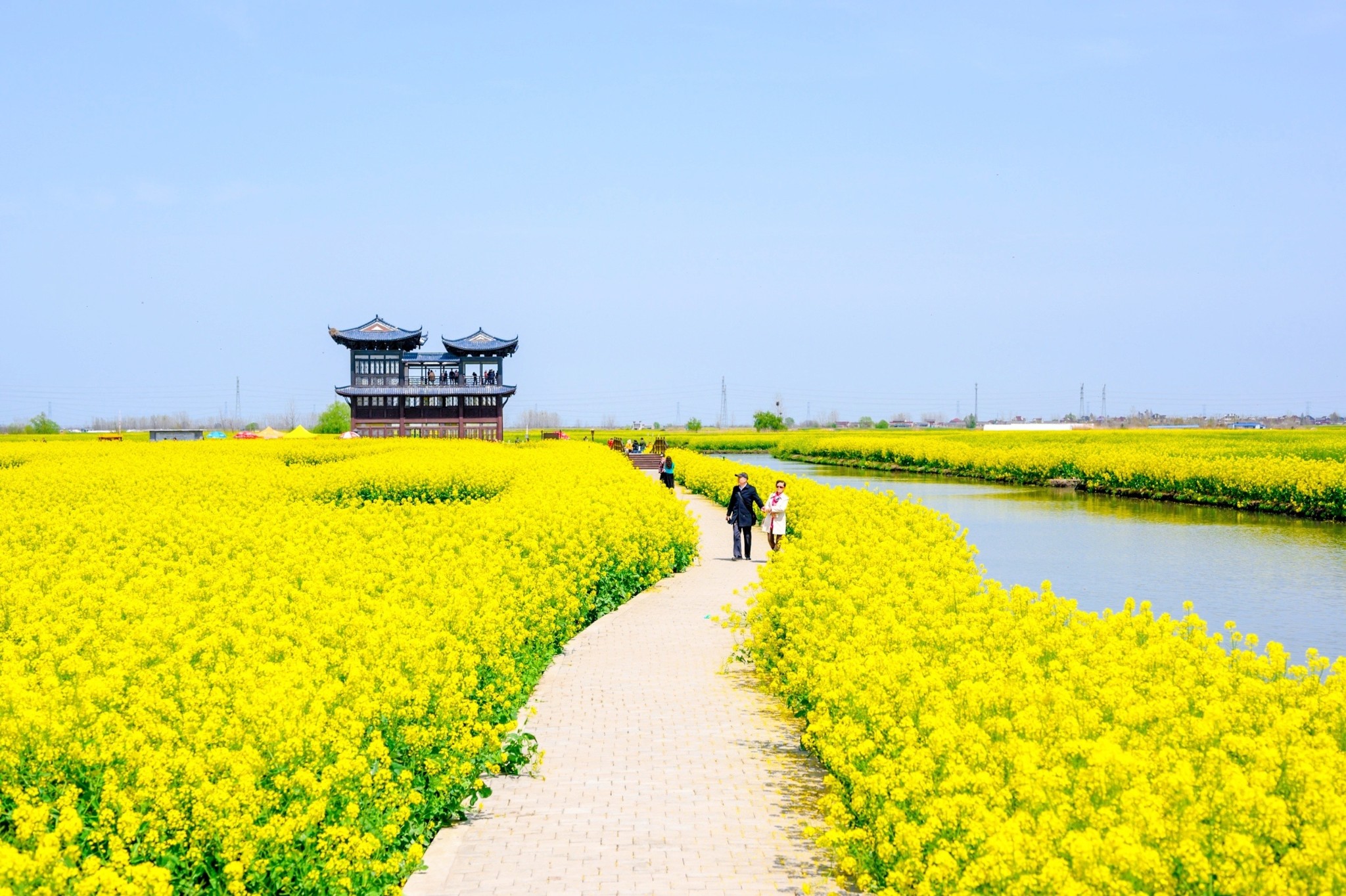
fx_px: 1869
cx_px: 673
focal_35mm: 50
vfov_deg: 27.0
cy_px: 448
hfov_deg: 39.6
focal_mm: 50
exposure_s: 1/2500
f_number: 4
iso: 100
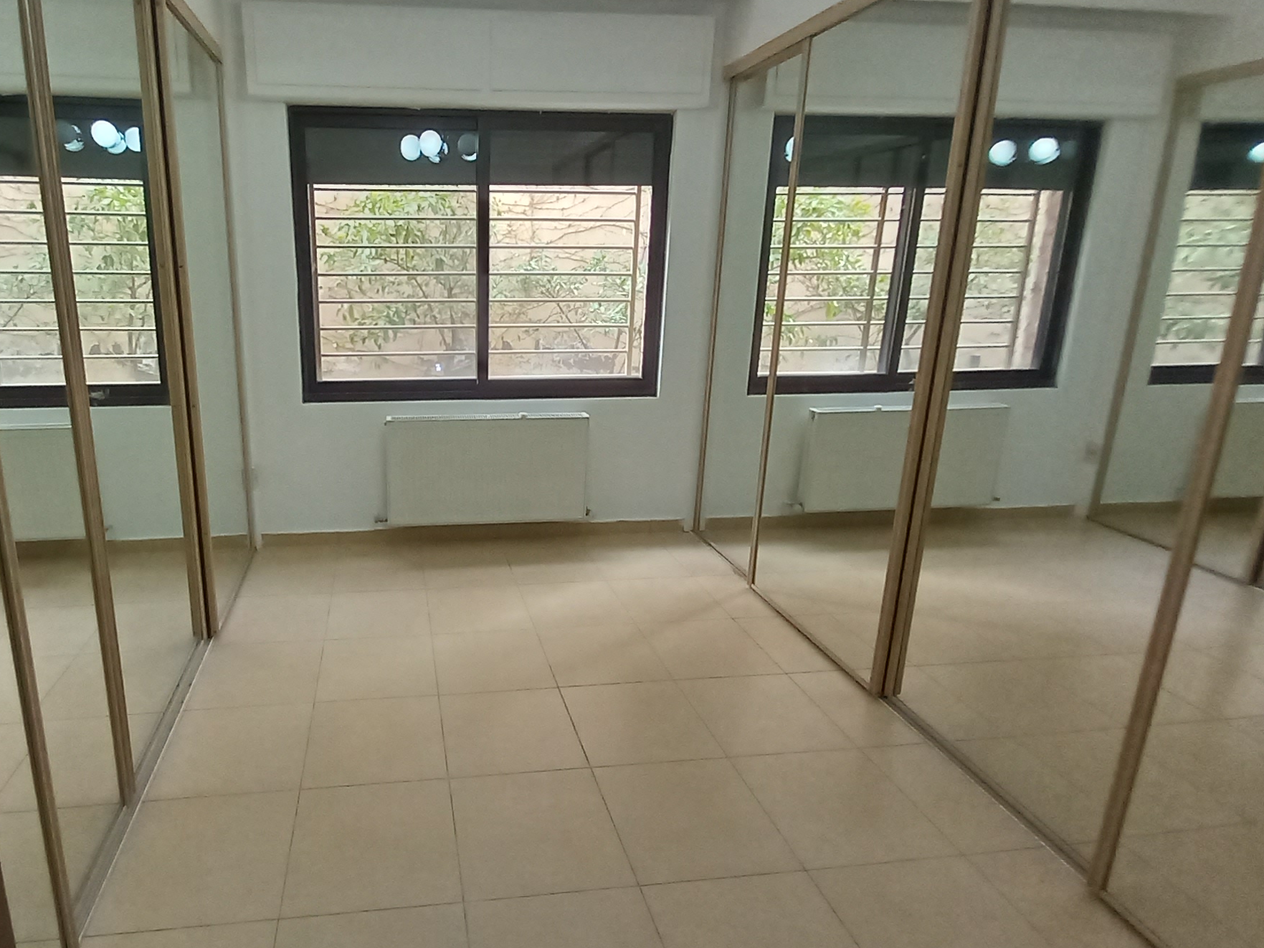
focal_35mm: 19
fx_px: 694
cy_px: 454
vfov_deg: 68.6
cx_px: 466
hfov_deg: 82.9
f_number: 2.2
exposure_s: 1/50
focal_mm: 1.13
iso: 125
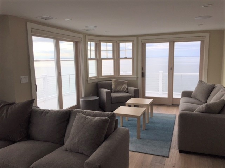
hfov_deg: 61.7
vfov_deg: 48.2
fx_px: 188
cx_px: 112
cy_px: 84
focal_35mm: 29
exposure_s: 1/746
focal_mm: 4.15
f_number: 2.2
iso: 32
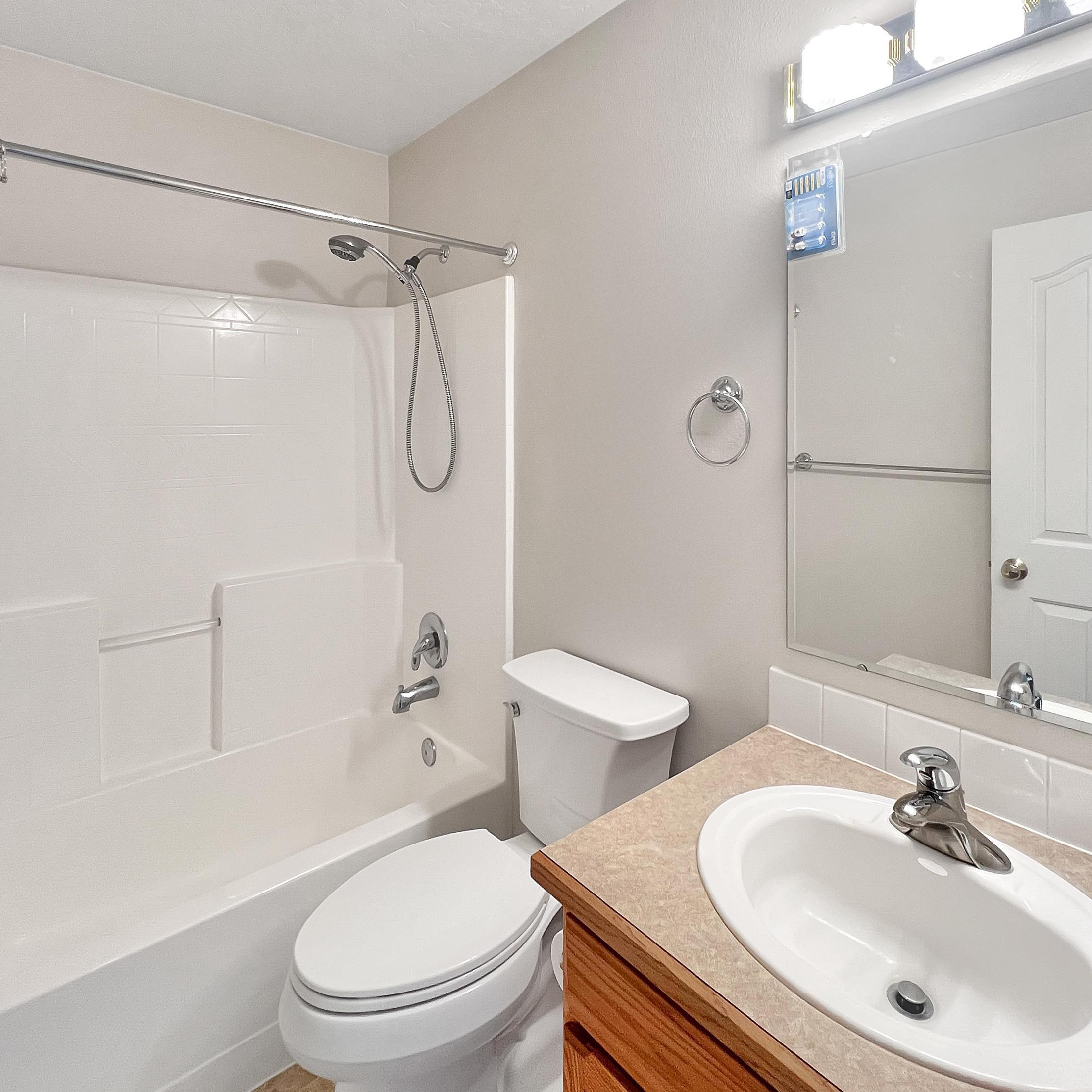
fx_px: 571
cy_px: 543
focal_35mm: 16
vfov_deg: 87.4
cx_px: 567
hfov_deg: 87.4
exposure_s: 1/120
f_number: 1.8
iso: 160
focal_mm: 1.57
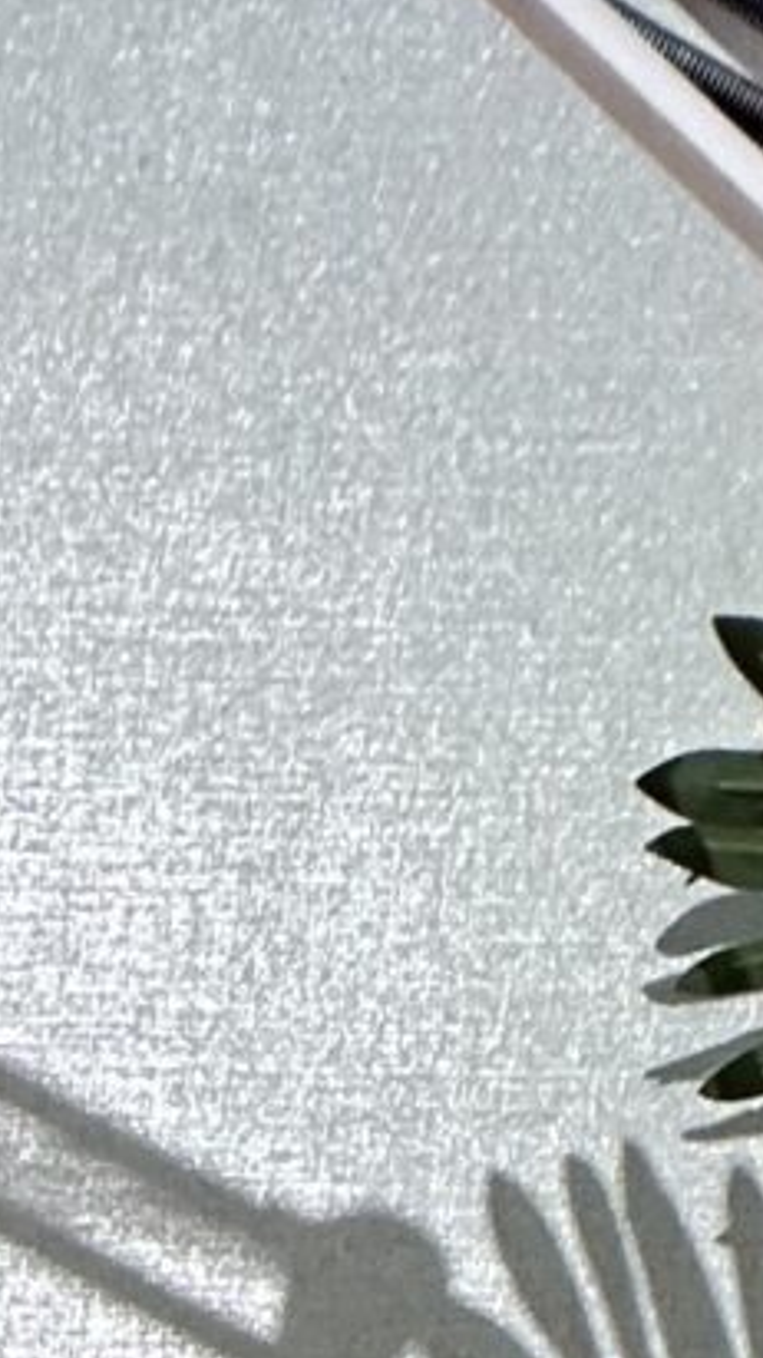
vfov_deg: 11.8
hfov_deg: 11.0
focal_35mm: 95
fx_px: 3419
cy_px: 3988
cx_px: -971
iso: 64
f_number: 2.2
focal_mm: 2.22
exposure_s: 1/100
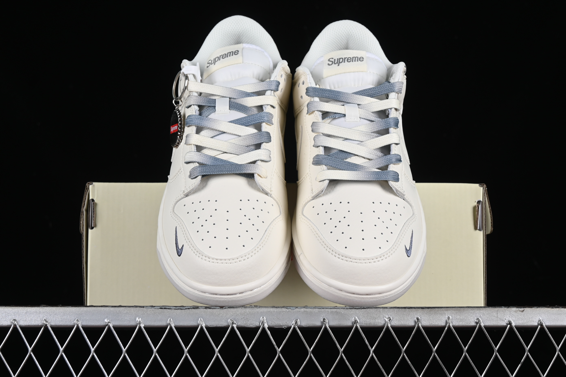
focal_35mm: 75
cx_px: 283
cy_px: 188
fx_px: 1179
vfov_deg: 18.2
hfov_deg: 27.0
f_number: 8
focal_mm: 50
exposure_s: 1/80
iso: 160
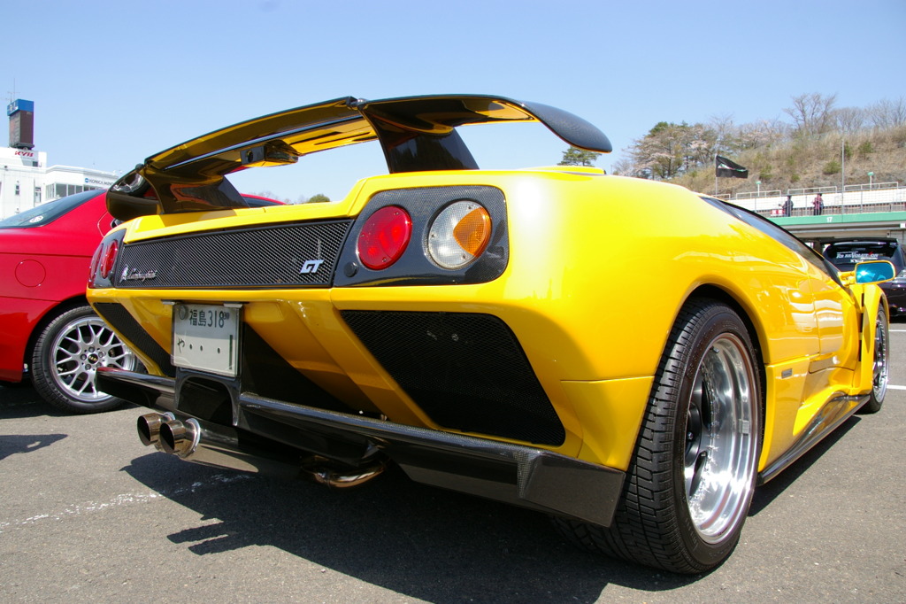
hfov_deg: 67.4
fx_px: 679
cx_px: 453
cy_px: 302
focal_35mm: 27
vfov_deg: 47.9
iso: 200
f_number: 8
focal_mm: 18
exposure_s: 1/250
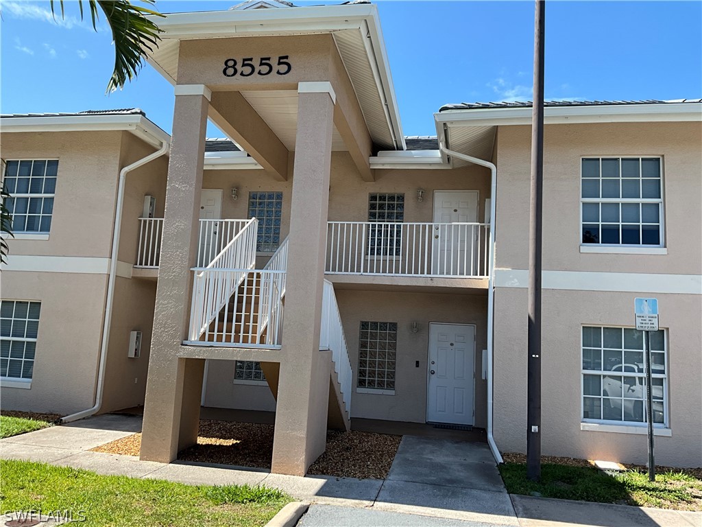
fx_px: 588
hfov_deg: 61.7
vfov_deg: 48.2
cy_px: 264
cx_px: 351
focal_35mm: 29
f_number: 1.8
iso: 25
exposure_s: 1/944
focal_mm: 3
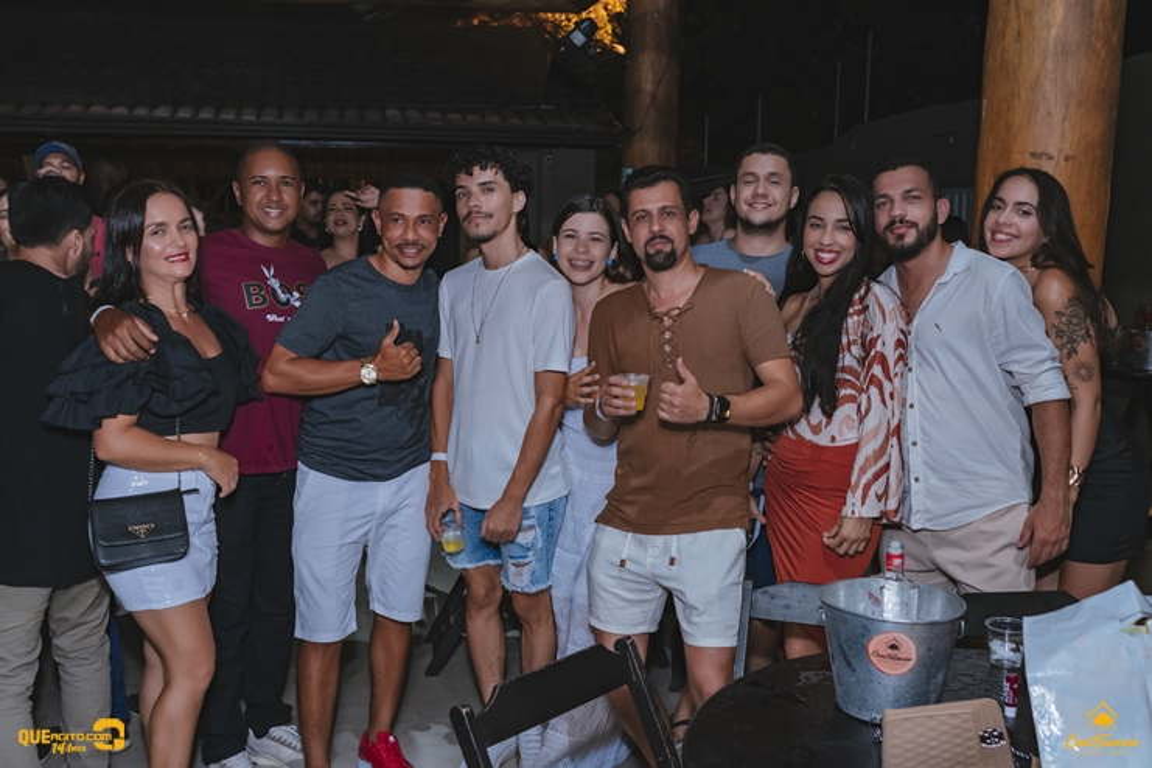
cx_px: 576
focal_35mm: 36
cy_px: 384
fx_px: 1152
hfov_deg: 53.1
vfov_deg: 36.9
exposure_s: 1/200
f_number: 3.2
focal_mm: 24
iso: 1600
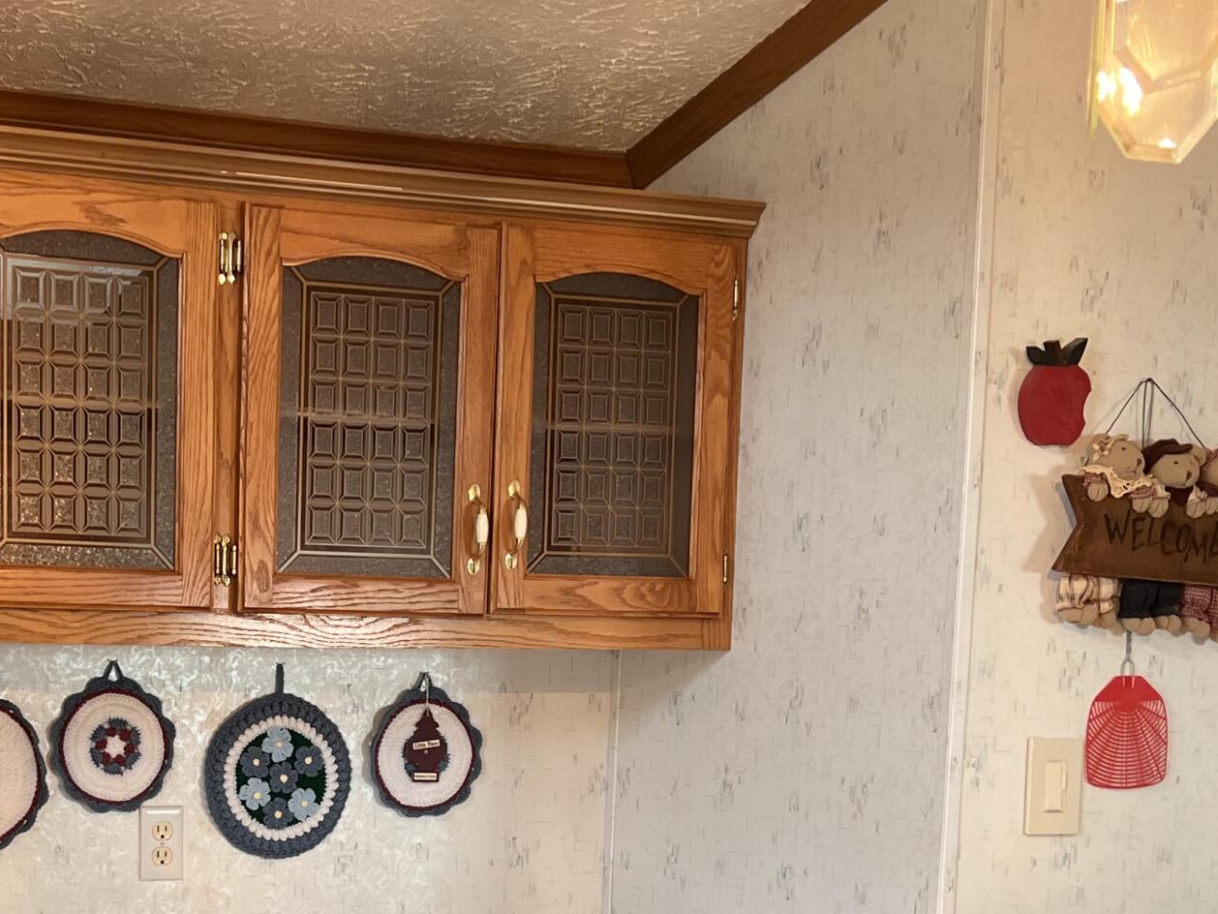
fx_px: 2182
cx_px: 205
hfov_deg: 30.3
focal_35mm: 62
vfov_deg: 22.7
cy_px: 919
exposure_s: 1/60
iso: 80
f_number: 1.5
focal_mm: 5.7
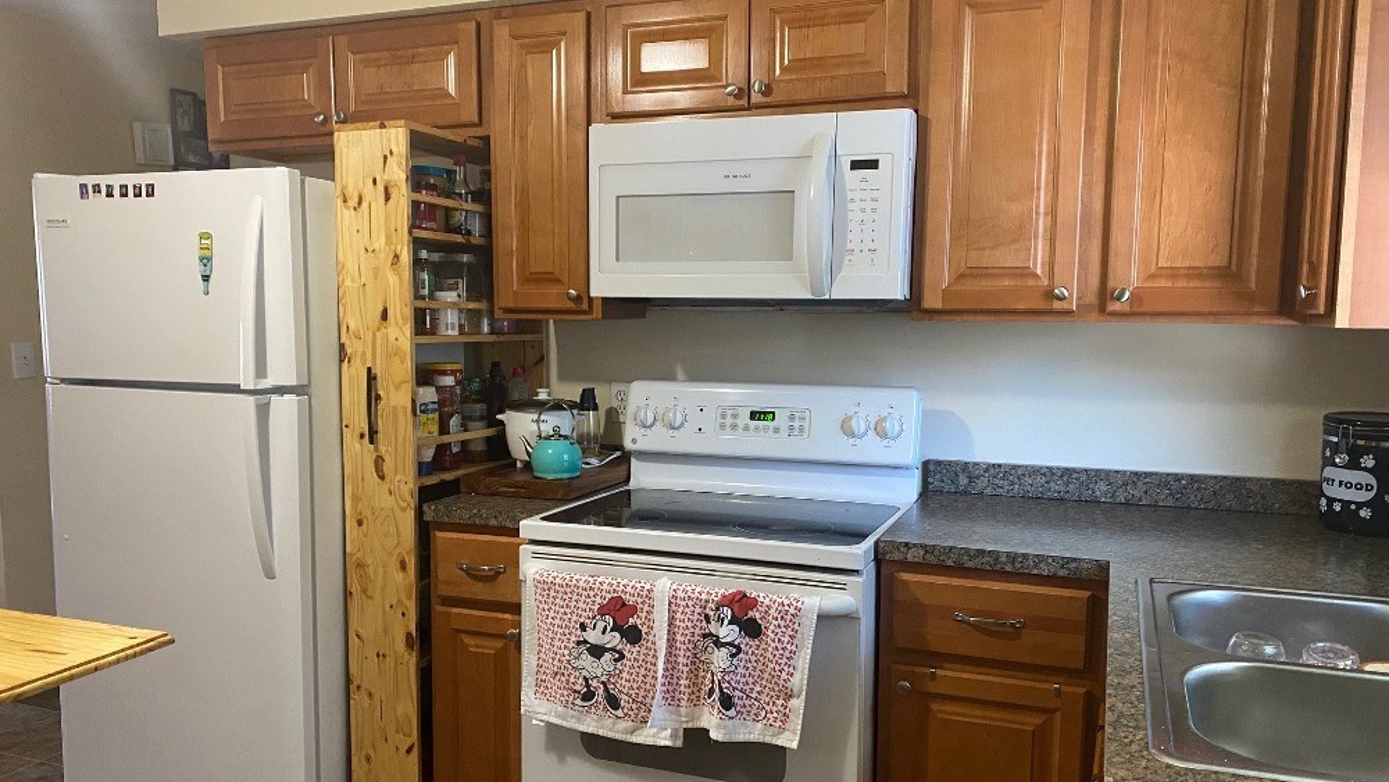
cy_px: 446
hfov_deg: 66.1
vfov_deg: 40.1
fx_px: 1068
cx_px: 688
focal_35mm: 29
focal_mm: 4.25
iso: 320
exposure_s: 1/40
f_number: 1.8
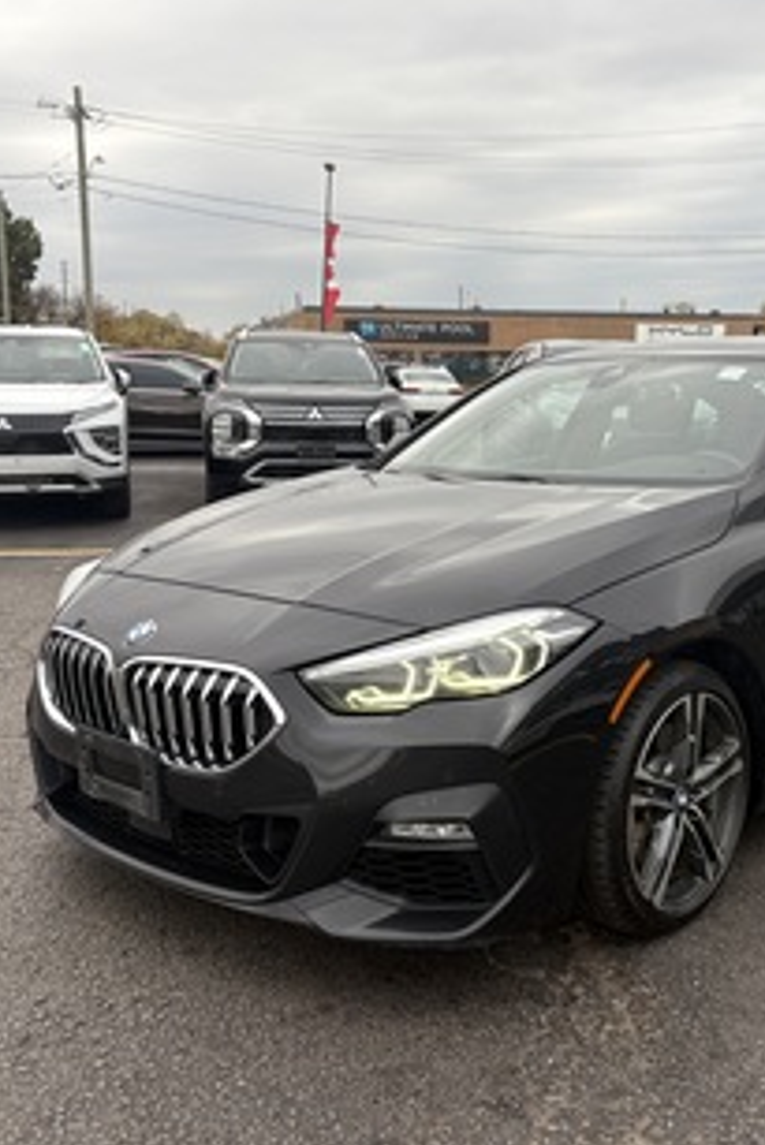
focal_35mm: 37
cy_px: 569
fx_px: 1178
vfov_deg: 51.9
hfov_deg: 35.5
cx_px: 534
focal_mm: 5.96
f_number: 1.6
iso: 50
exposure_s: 1/438
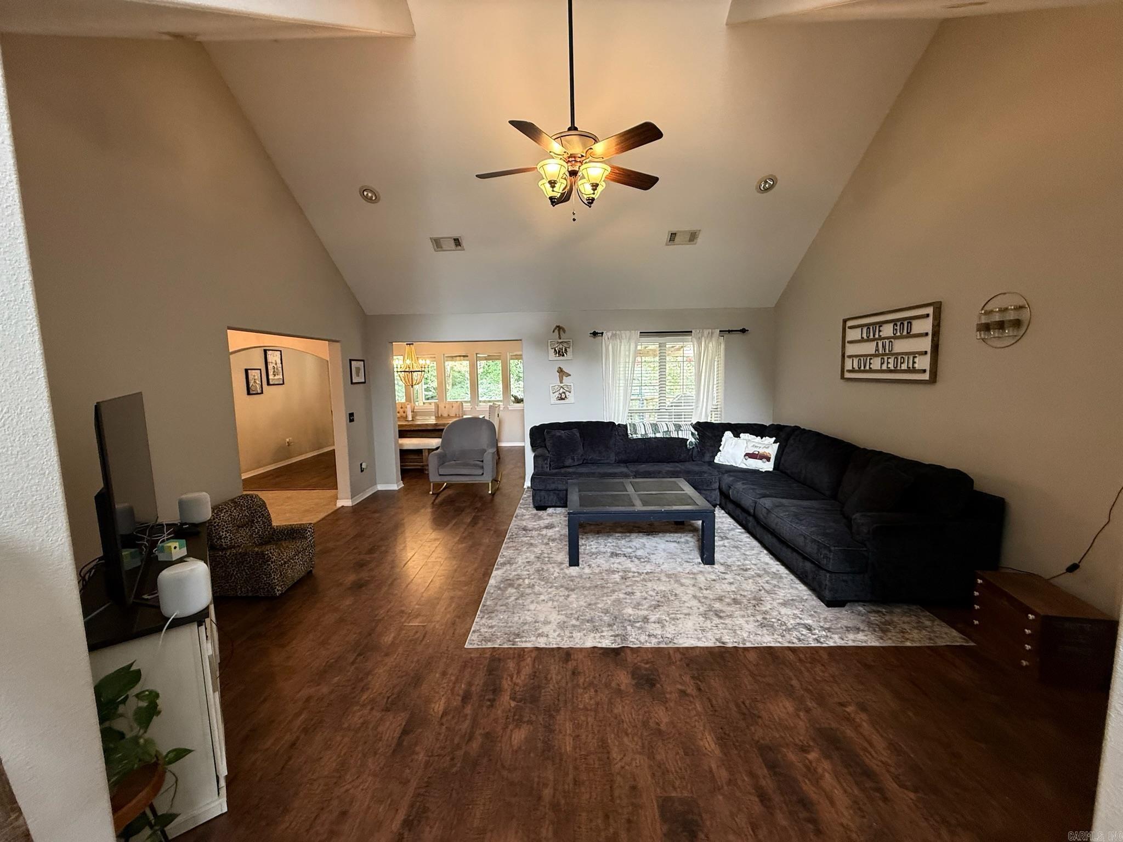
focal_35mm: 14
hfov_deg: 102.1
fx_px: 454
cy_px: 421
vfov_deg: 85.7
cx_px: 562
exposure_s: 1/60
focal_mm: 2.22
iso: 250
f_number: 2.2
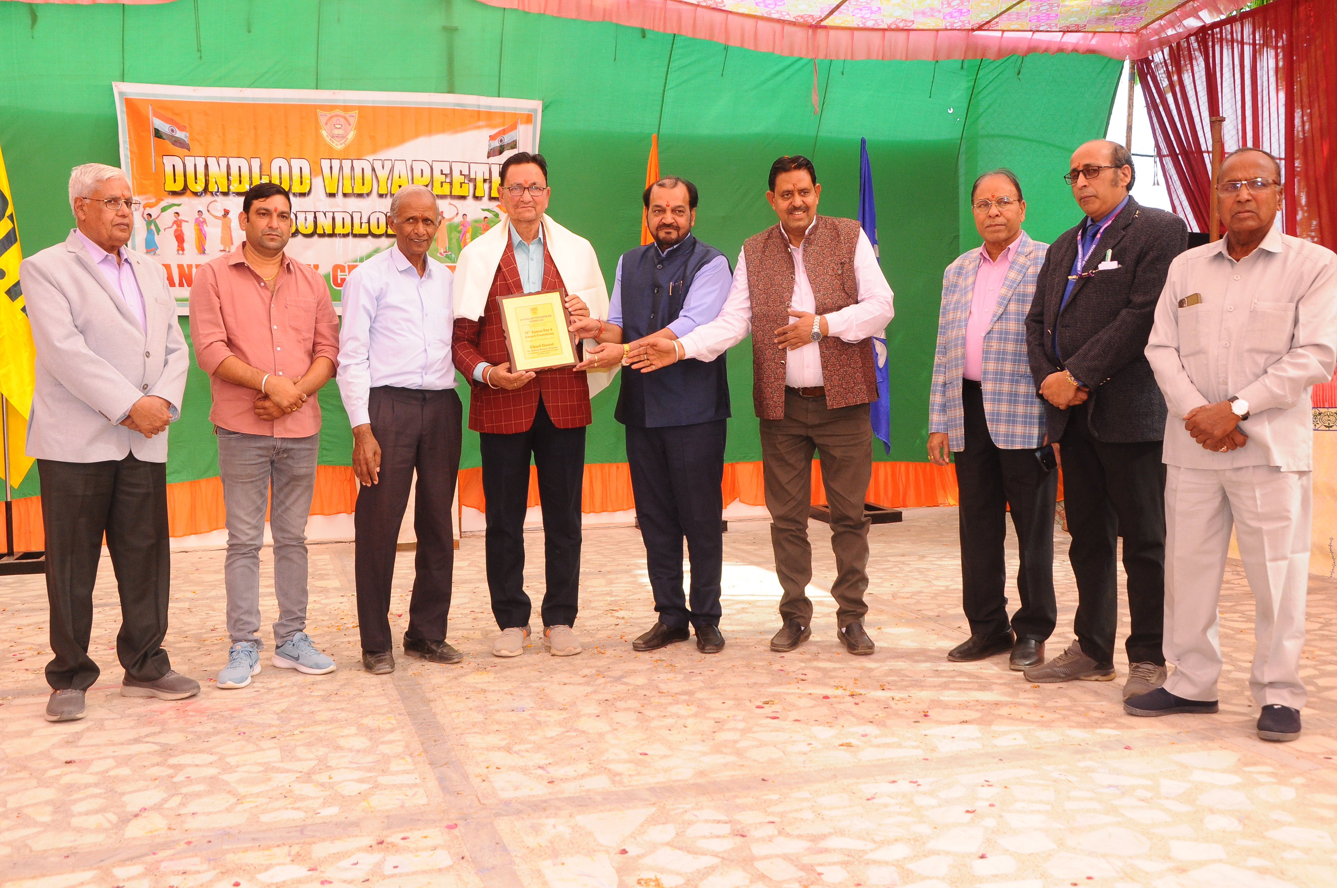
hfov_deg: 51.3
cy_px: 444
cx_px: 668
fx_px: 1391
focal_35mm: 38
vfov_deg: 35.4
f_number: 7.1
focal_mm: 25
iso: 640
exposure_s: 1/160
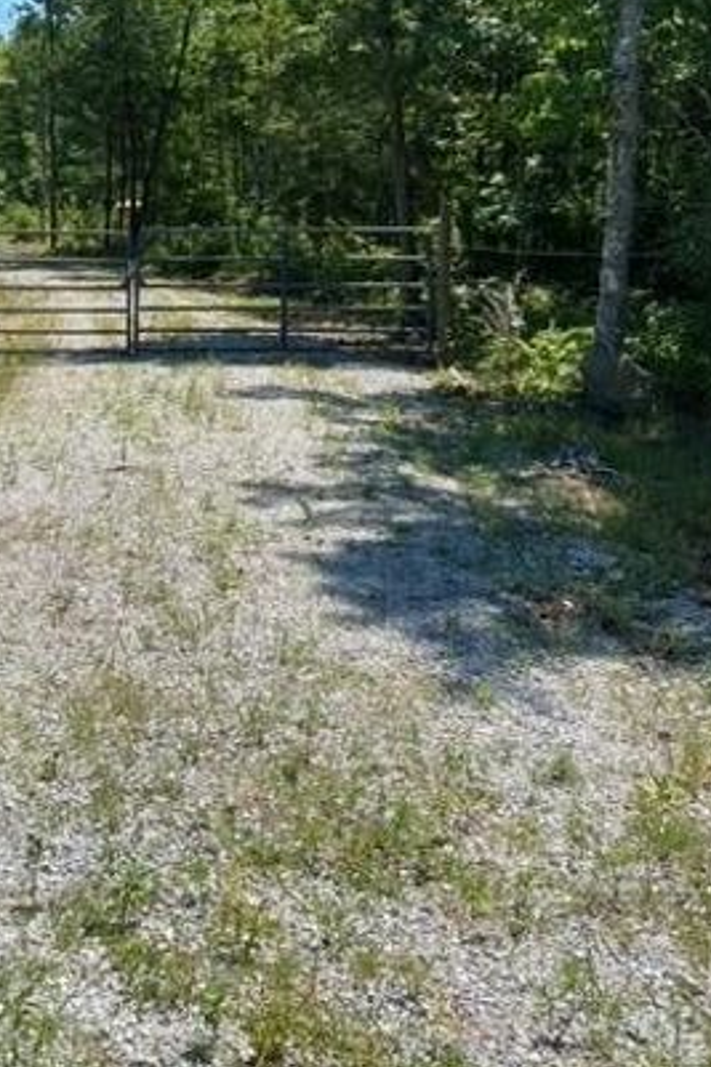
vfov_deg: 42.2
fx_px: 1334
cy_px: 257
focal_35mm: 45
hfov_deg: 28.8
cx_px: 91
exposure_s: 1/2105
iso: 32
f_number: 1.8
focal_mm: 4.25
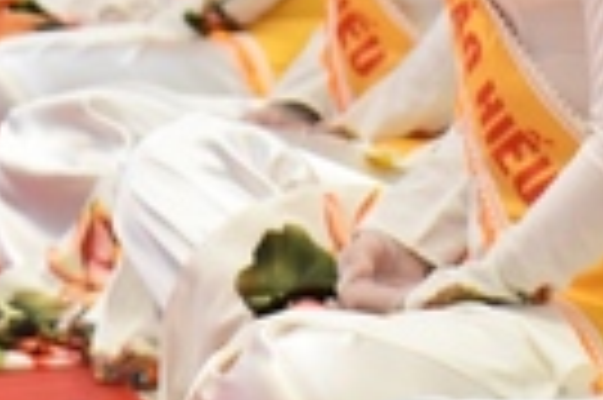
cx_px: 675
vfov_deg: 2.7
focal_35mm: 511
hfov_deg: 4.0
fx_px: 8549
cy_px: -234
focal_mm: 105
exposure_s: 1/100
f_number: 4
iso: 1250
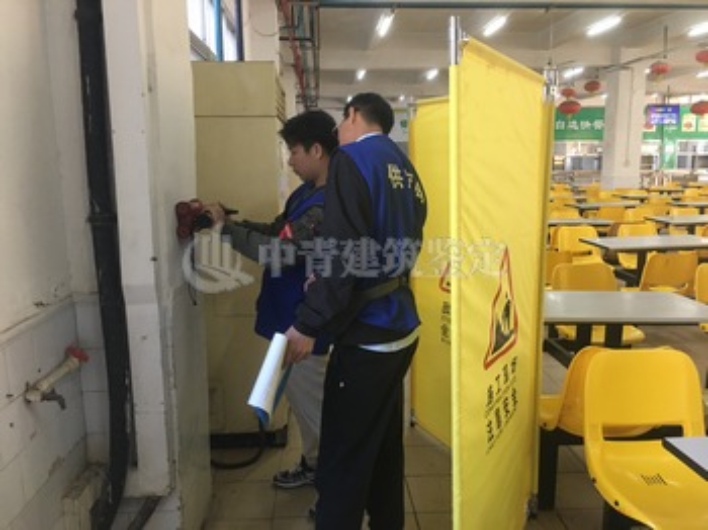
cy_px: 265
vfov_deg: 48.2
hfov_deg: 61.7
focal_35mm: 29
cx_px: 354
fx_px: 593
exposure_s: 1/17
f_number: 2.2
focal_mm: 4.15
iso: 80
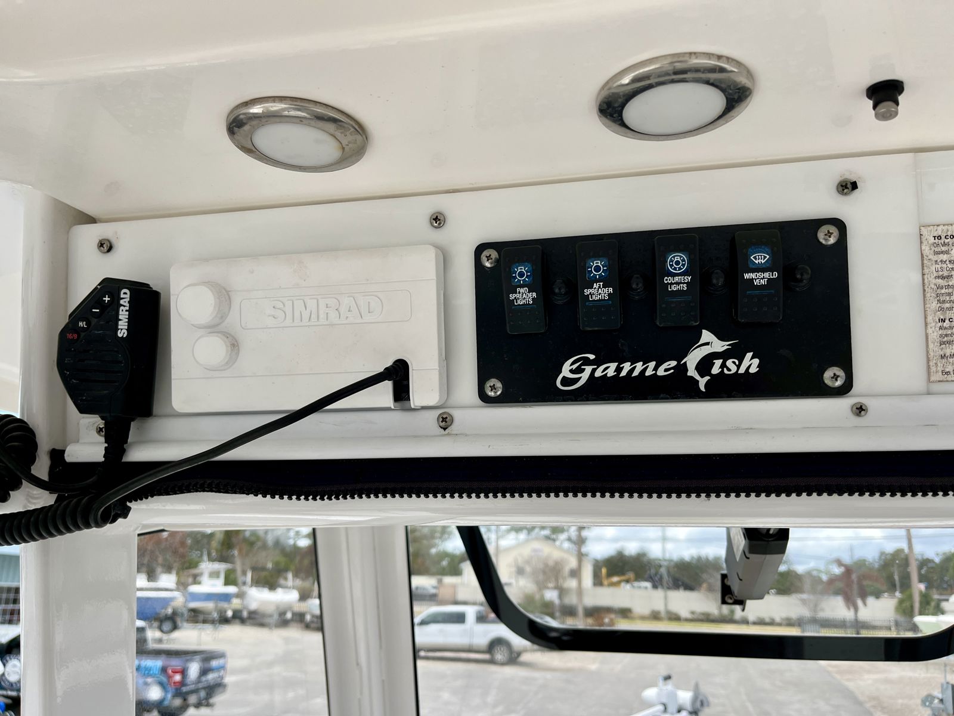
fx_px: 717
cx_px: 477
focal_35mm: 26
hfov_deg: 67.3
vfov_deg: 53.1
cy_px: 358
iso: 50
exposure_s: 1/1294
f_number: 1.6
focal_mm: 5.1
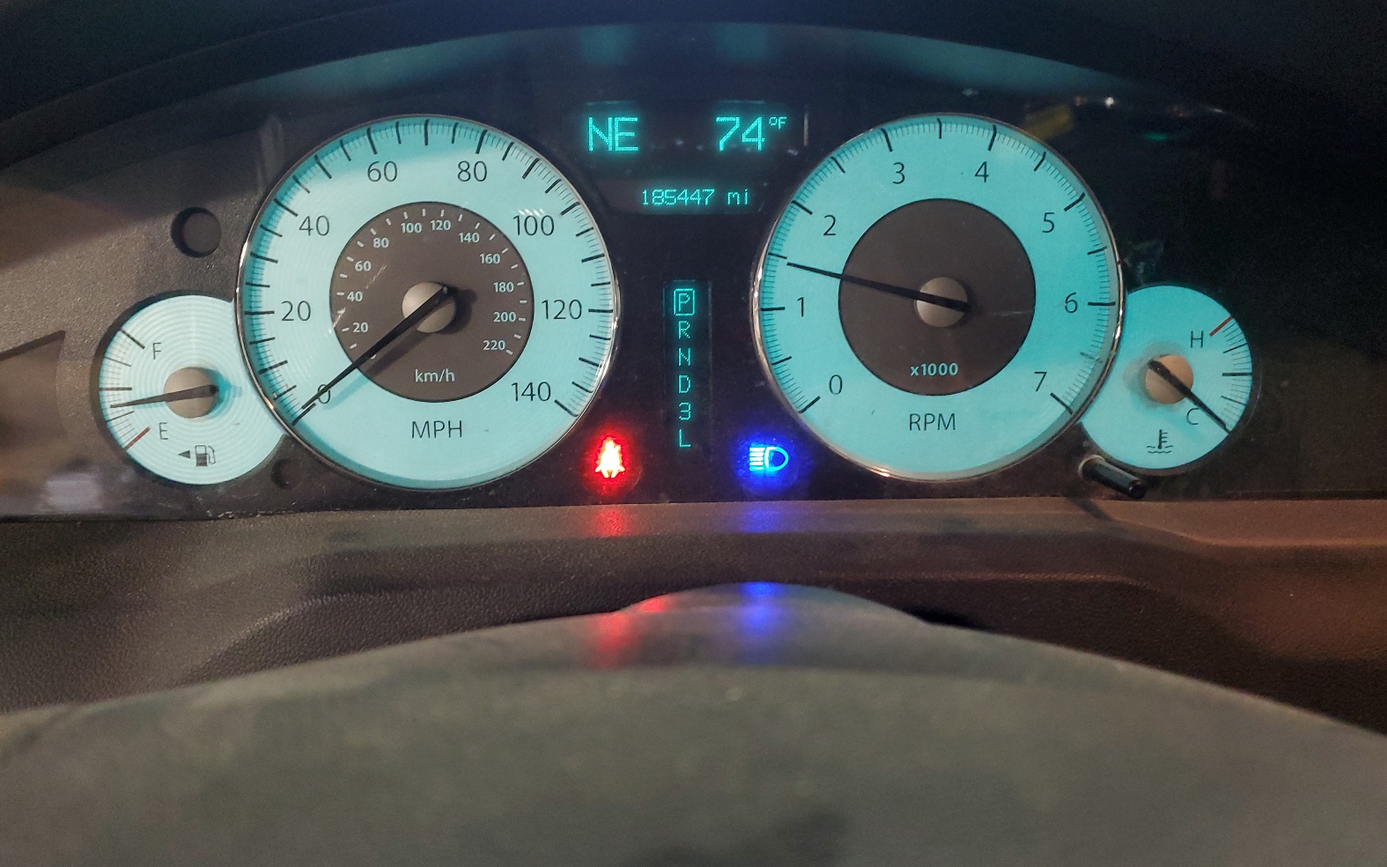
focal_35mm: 28
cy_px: 381
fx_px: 1058
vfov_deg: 44.4
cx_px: 691
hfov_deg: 66.5
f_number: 1.5
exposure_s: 1/24
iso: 290
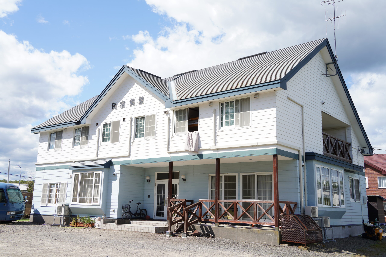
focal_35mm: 35
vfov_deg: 37.9
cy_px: 128
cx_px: 193
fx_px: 375
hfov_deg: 54.4
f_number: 8
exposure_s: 1/160
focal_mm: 35
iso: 100
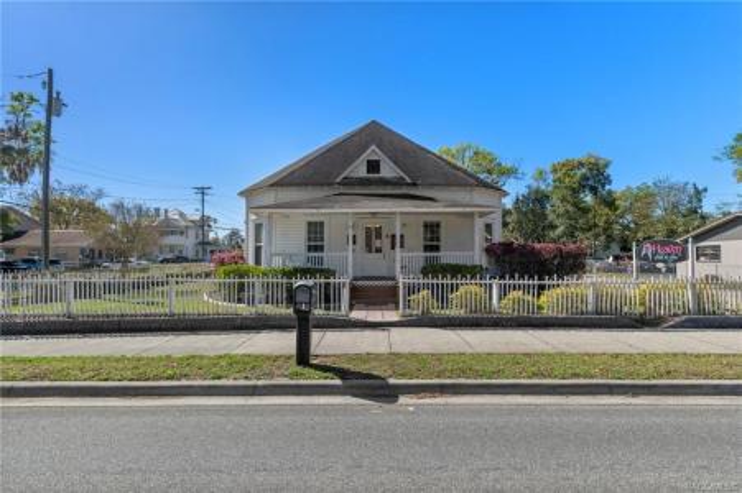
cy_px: 246
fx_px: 371
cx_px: 371
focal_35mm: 18
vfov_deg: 67.3
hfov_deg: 90.0
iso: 320
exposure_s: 1/250
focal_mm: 12
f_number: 8
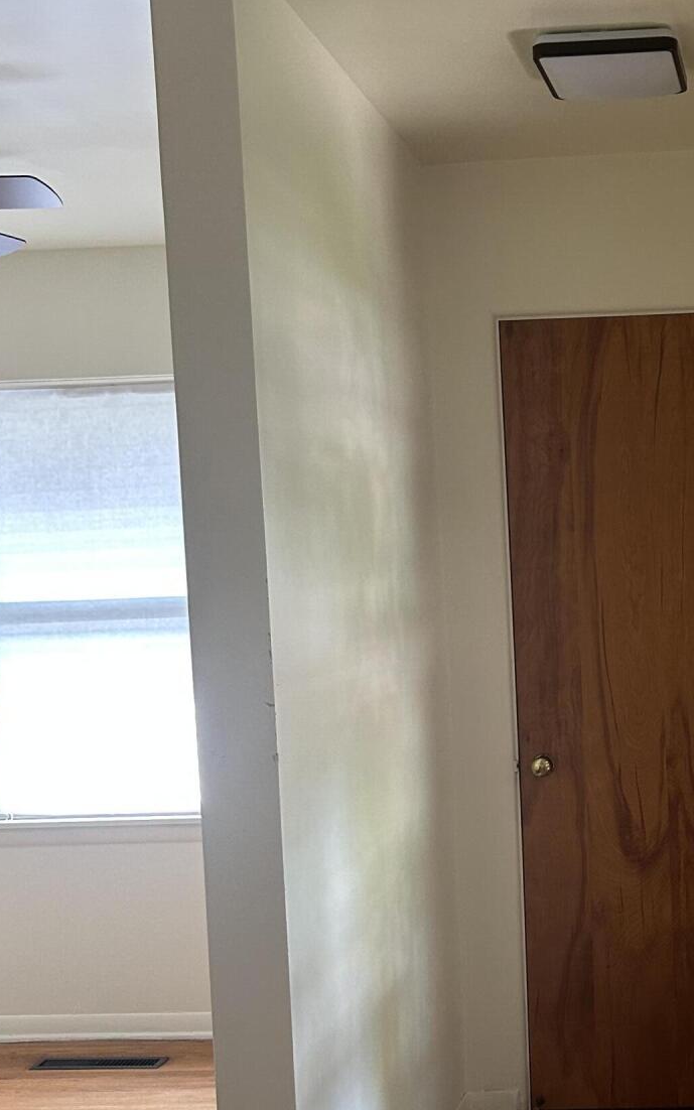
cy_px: 683
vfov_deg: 40.1
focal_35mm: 50
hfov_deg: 24.6
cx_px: 708
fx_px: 1513
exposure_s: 1/60
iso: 160
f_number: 1.5
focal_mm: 5.7
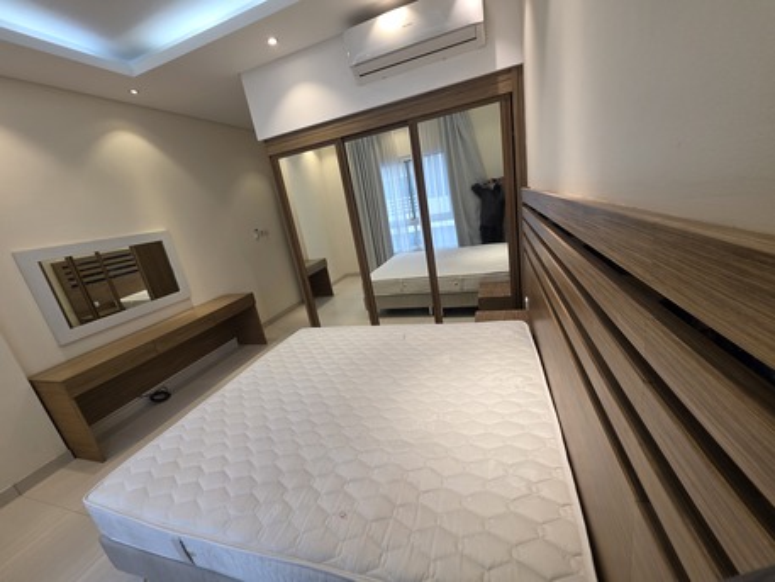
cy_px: 291
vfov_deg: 89.9
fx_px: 291
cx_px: 388
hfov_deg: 106.2
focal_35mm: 13
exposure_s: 1/100
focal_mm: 2.2
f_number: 1.9
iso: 160
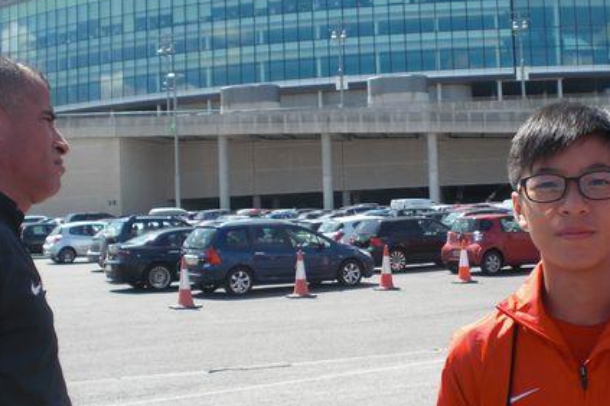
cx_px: 424
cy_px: 187
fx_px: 949
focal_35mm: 56
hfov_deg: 35.2
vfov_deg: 24.2
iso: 64
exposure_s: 1/500
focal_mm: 6.3
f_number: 3.1
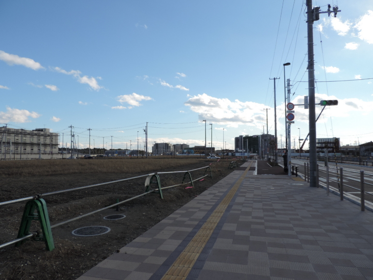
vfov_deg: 54.9
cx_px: 184
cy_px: 141
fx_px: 269
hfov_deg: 69.4
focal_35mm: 25
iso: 80
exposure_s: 1/1250
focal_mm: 4.3
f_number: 3
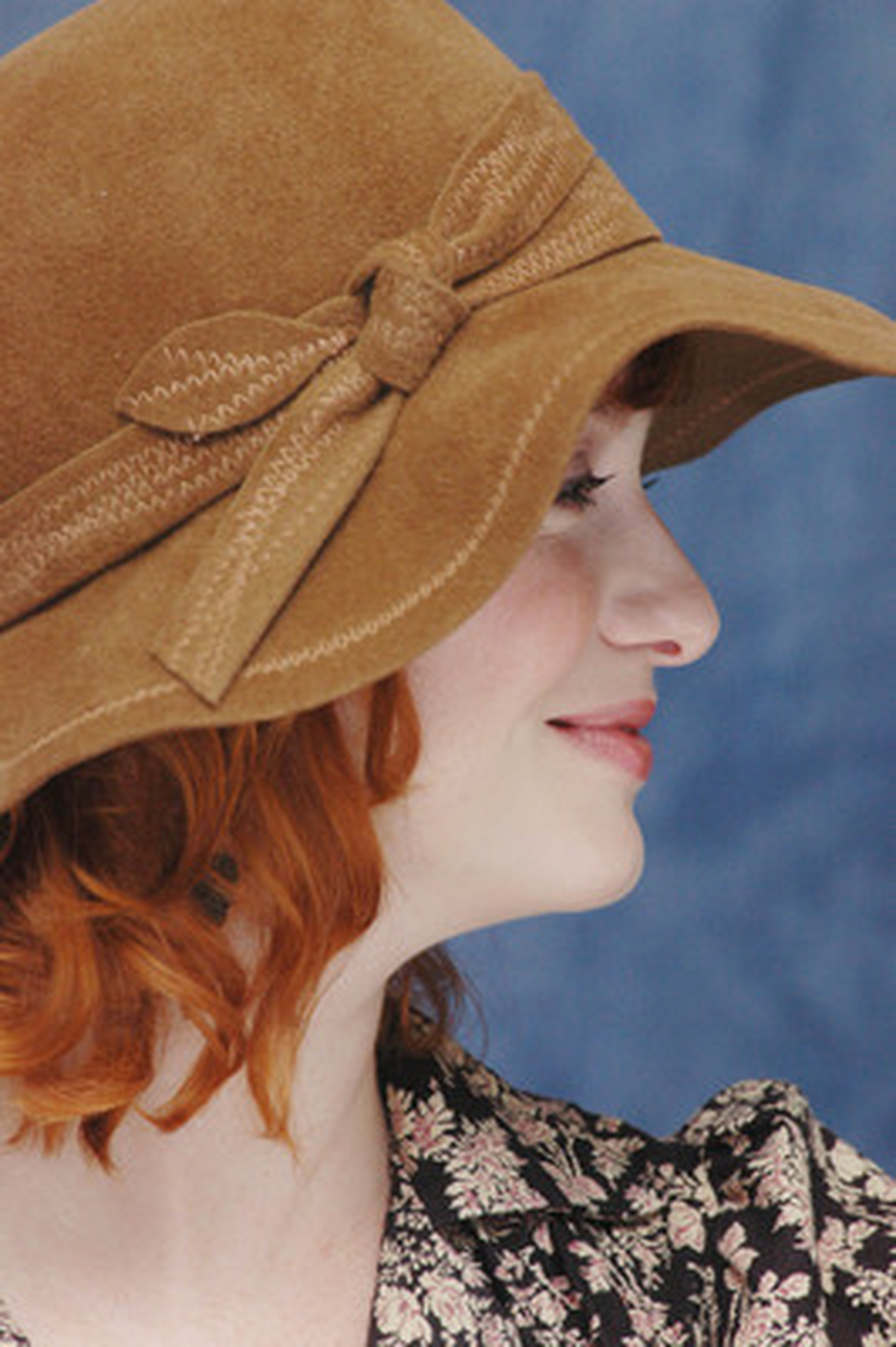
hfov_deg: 4.6
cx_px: 448
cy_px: 674
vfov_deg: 6.9
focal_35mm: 300
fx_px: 11219
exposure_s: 1/400
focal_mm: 200
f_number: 7.1
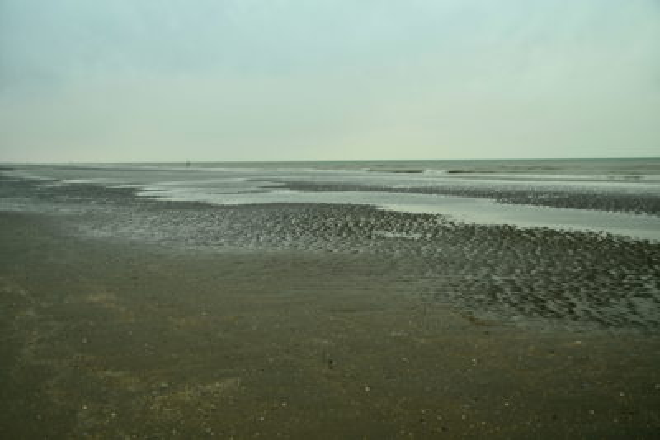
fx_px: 605
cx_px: 330
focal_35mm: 33
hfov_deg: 57.2
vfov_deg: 40.0
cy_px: 220
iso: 100
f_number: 3.5
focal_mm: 22
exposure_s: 1/2
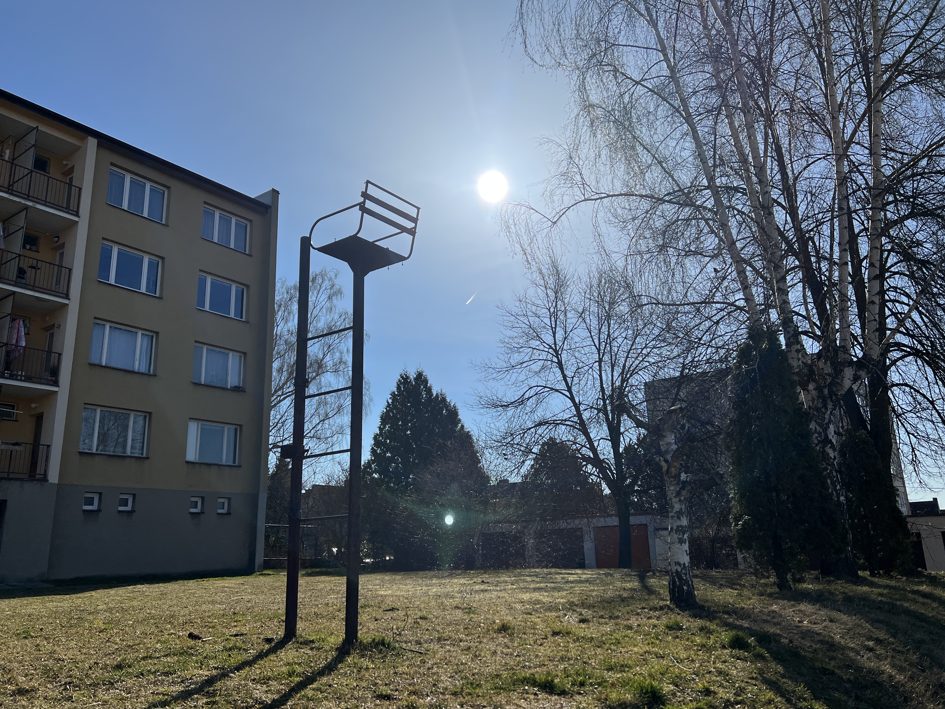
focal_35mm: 27
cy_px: 346
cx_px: 473
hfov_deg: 65.3
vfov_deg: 51.3
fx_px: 737
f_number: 1.5
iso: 50
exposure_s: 1/12658
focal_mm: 5.7
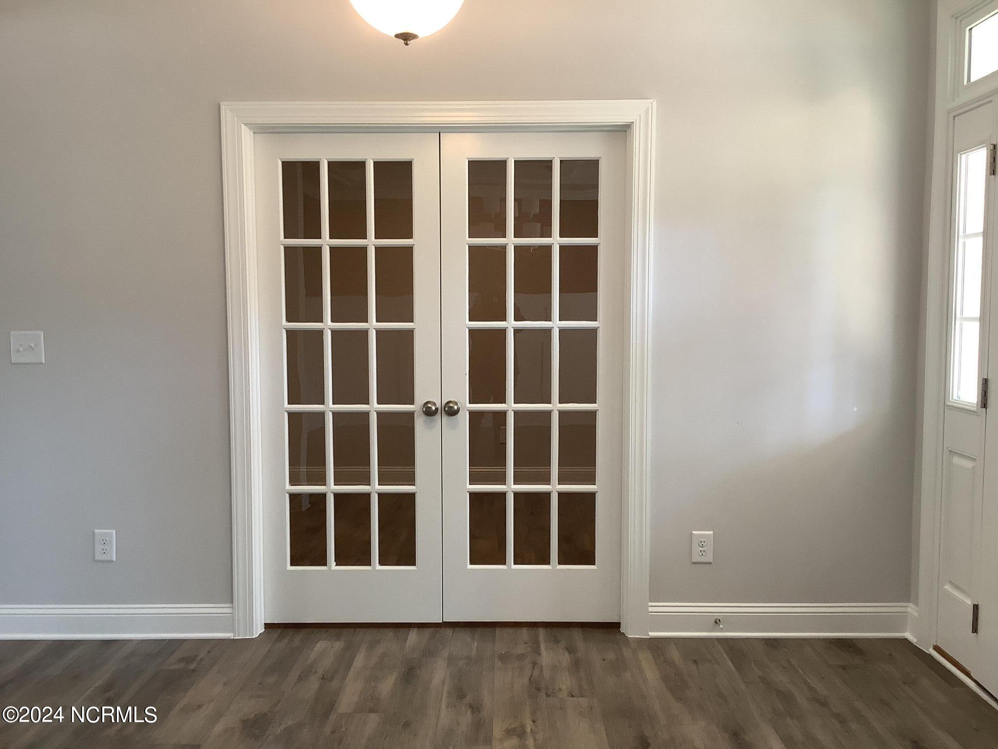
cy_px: 374
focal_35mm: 31
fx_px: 894
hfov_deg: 58.4
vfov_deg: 45.4
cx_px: 499
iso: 80
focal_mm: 3.3
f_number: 2.4
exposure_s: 1/60
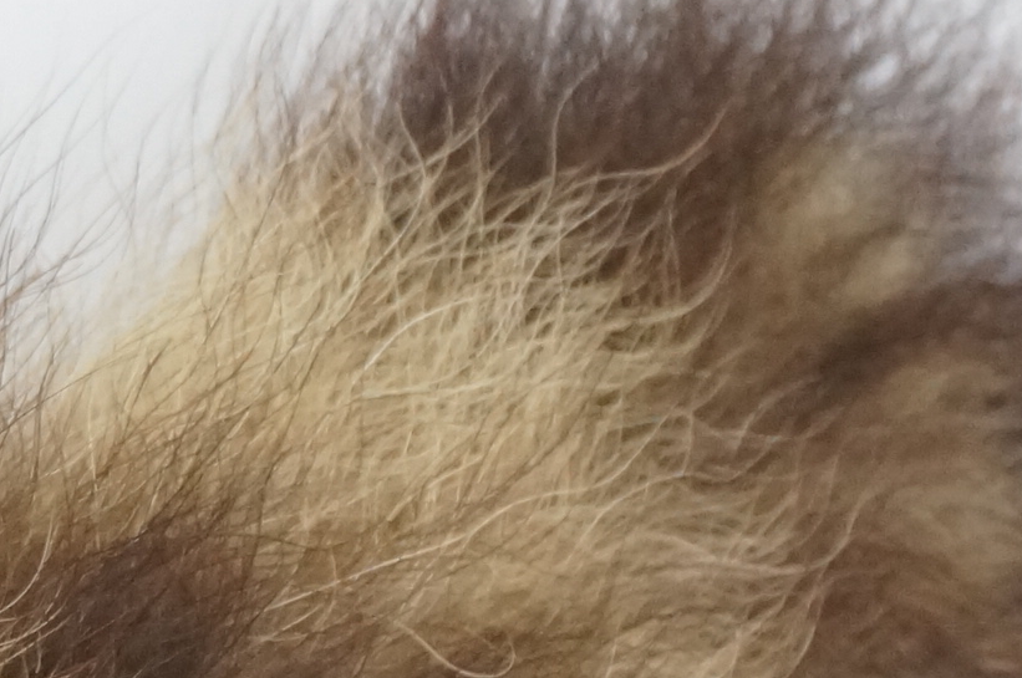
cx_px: -792
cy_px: 850
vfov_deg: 6.7
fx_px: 5732
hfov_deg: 9.7
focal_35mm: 202
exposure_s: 1/60
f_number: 7.1
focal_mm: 31
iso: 1600
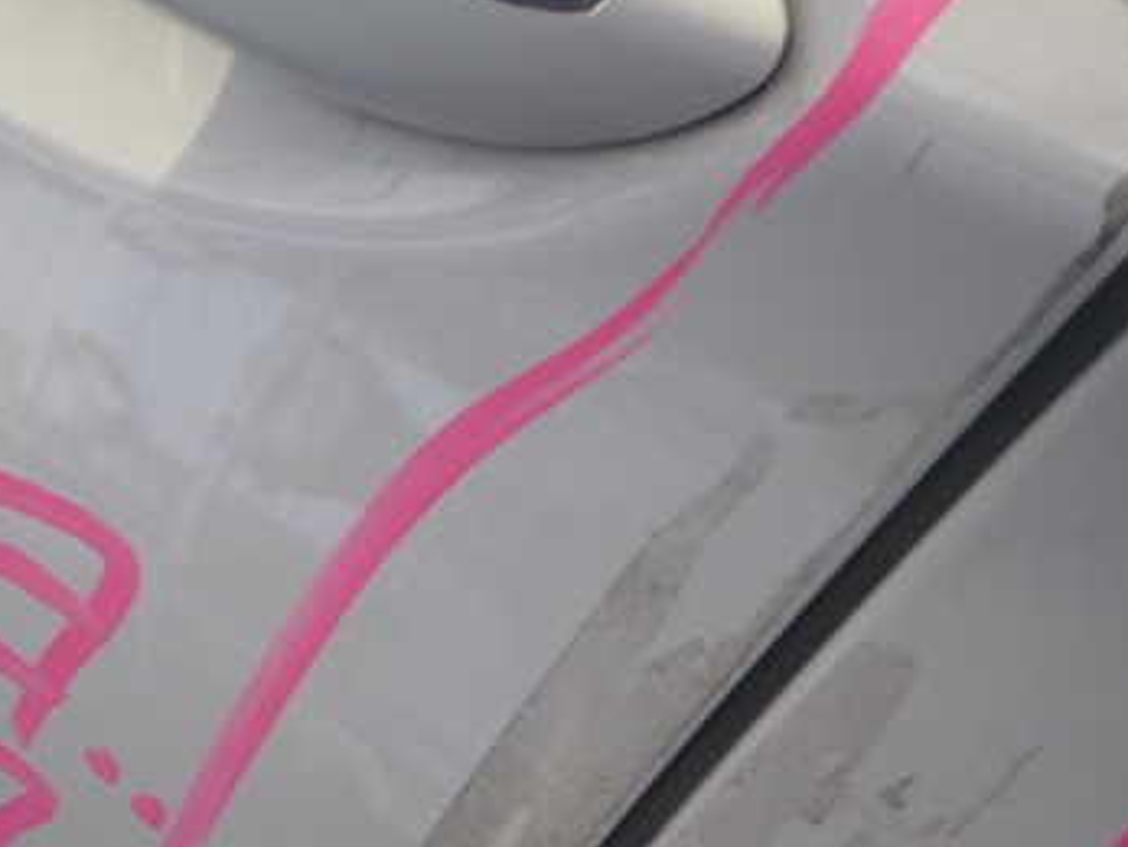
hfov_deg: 35.2
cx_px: 170
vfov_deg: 27.4
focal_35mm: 52
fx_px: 1696
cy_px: 697
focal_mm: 5.4
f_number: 2.3
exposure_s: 1/60
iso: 200
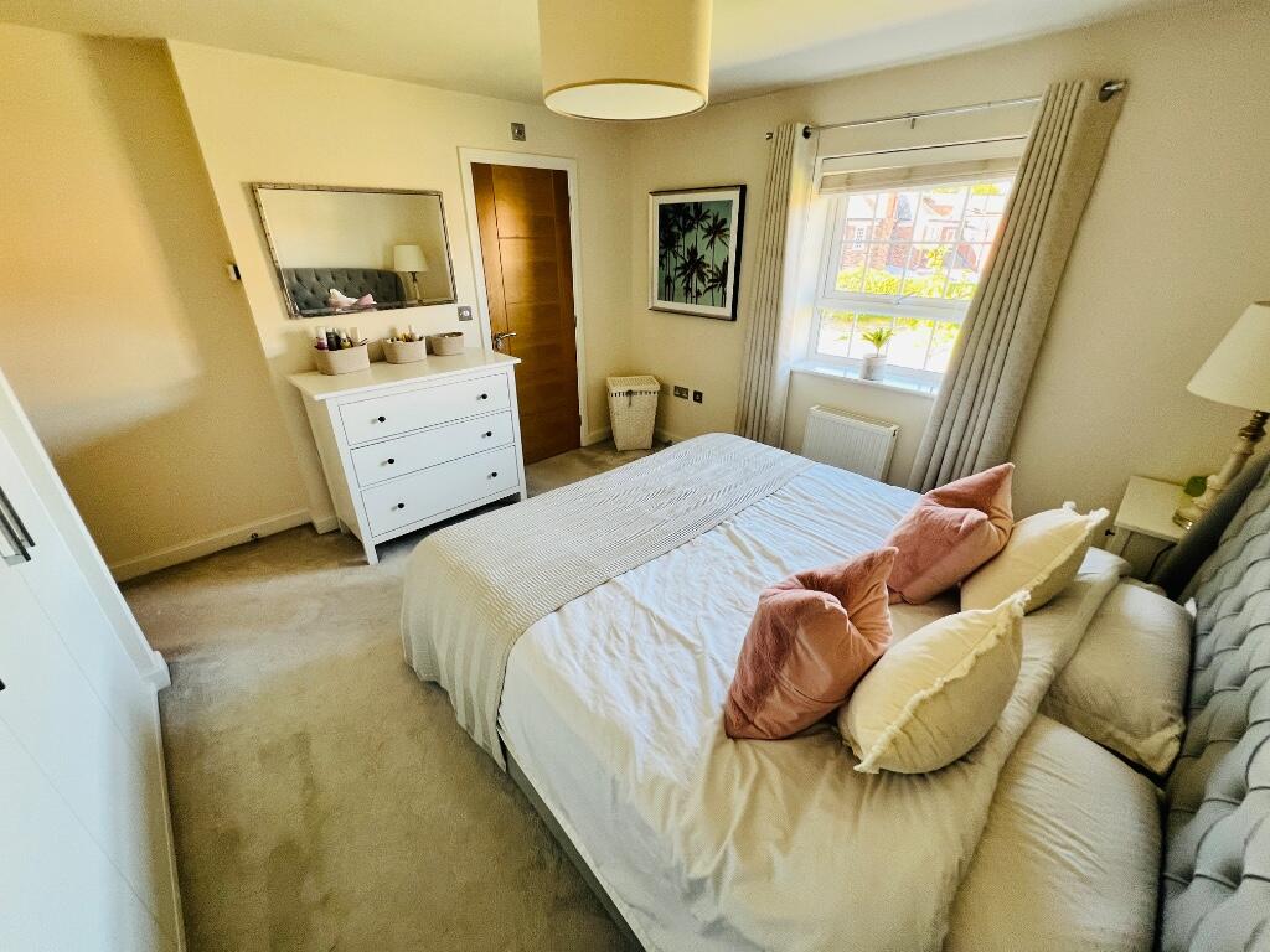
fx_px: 477
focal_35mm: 13
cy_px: 476
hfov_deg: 106.2
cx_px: 635
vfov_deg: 89.9
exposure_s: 1/99
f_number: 1.8
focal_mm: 1.57
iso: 200
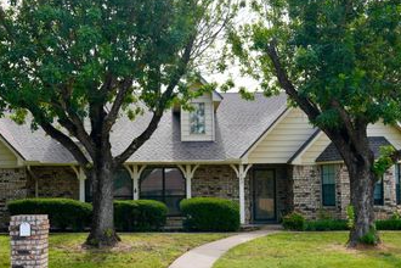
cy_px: 149
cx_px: 143
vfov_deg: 27.0
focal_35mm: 50
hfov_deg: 39.3
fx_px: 557
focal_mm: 33
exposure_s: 1/160
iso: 125
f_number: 4
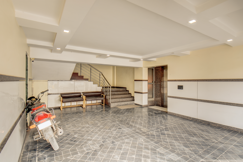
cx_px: 122
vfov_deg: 69.6
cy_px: 81
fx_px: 116
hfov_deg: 92.4
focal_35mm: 17
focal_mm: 11.5
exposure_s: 1/13
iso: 100
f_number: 8
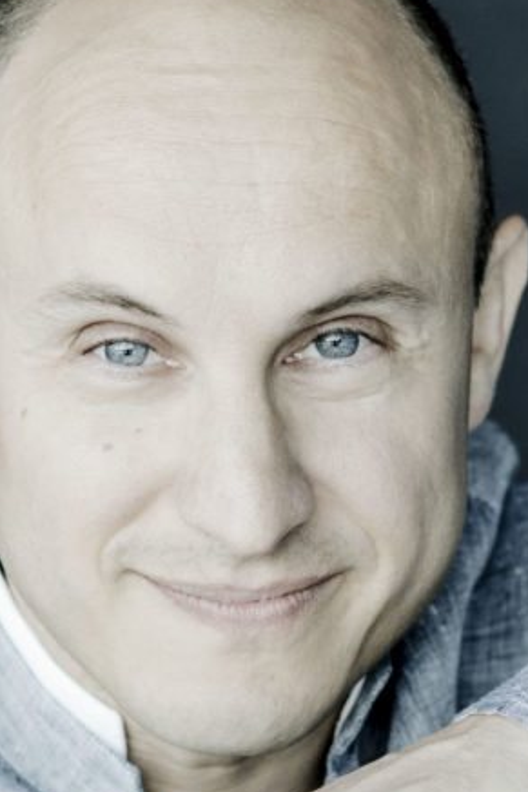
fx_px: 5680
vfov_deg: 8.0
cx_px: 143
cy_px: 635
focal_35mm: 258
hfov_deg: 5.3
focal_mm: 55
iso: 200
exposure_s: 1/100
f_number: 2.5
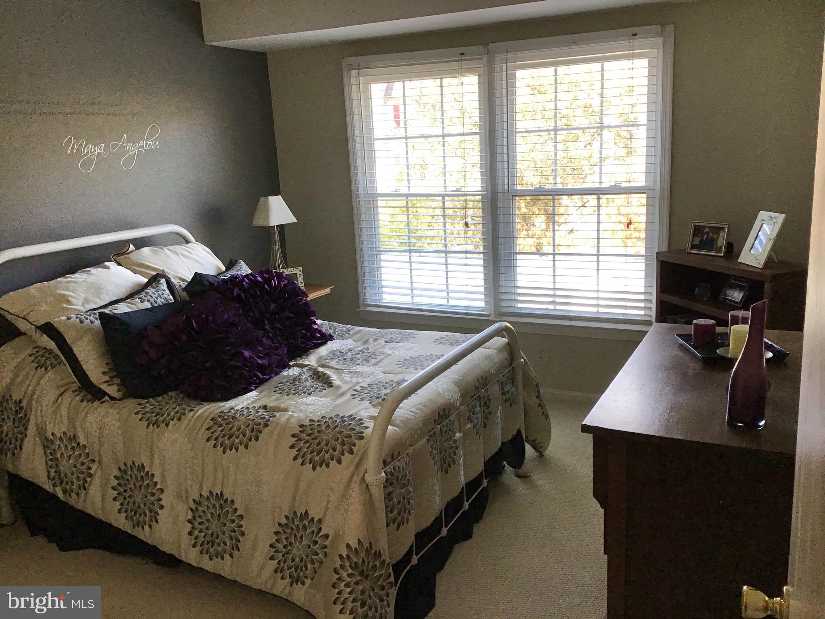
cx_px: 412
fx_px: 739
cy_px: 310
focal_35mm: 31
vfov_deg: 45.4
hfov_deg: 58.4
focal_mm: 3.3
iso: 32
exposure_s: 1/40
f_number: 2.4
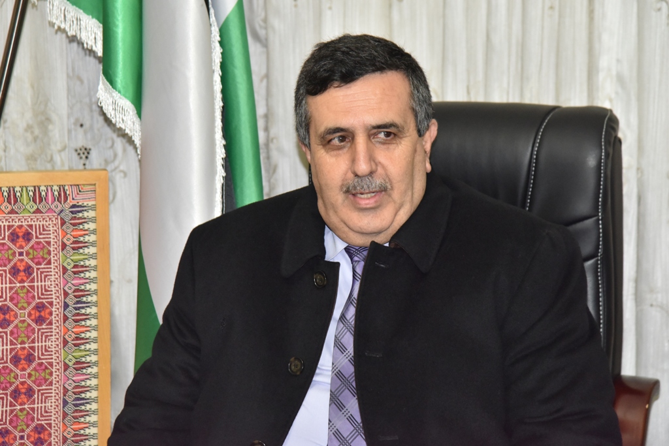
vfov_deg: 11.4
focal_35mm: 120
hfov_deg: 17.1
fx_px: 2230
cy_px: 223
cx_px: 334
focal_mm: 120
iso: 2500
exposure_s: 1/60
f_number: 6.3
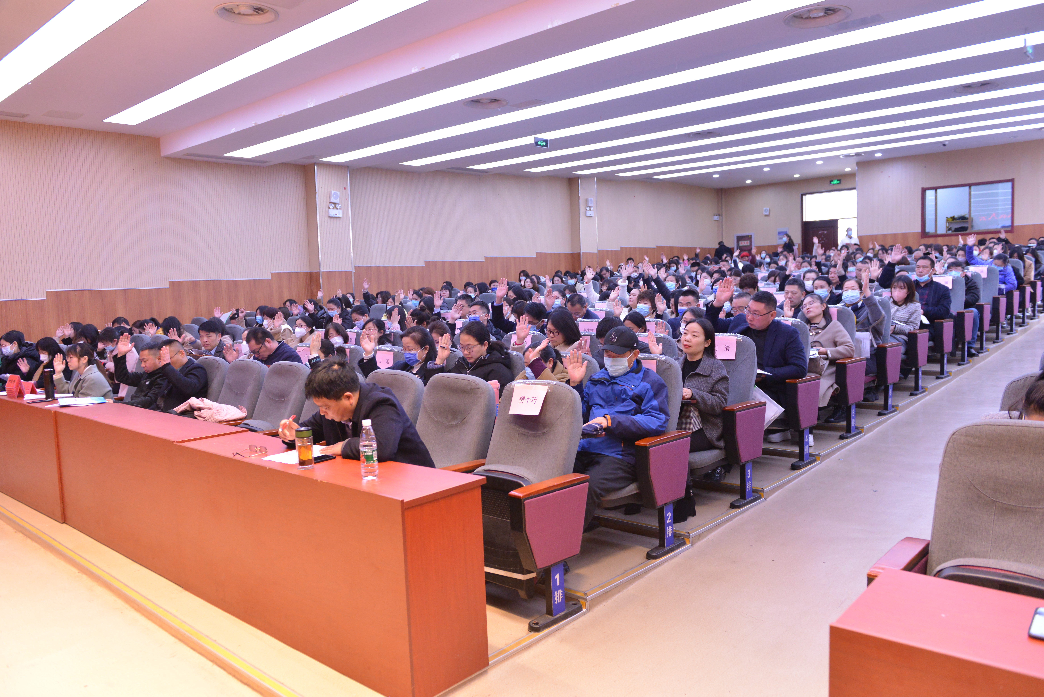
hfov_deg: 67.4
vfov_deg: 48.0
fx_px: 783
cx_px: 522
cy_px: 348
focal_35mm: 27
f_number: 3.5
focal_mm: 27
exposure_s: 1/125
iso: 2800
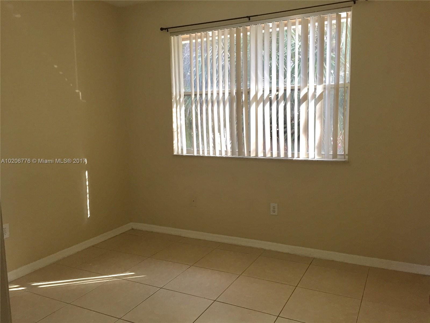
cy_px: 162
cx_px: 215
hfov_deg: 61.7
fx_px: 360
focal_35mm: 29
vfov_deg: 48.2
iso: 50
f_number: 2.2
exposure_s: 1/30
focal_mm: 4.15
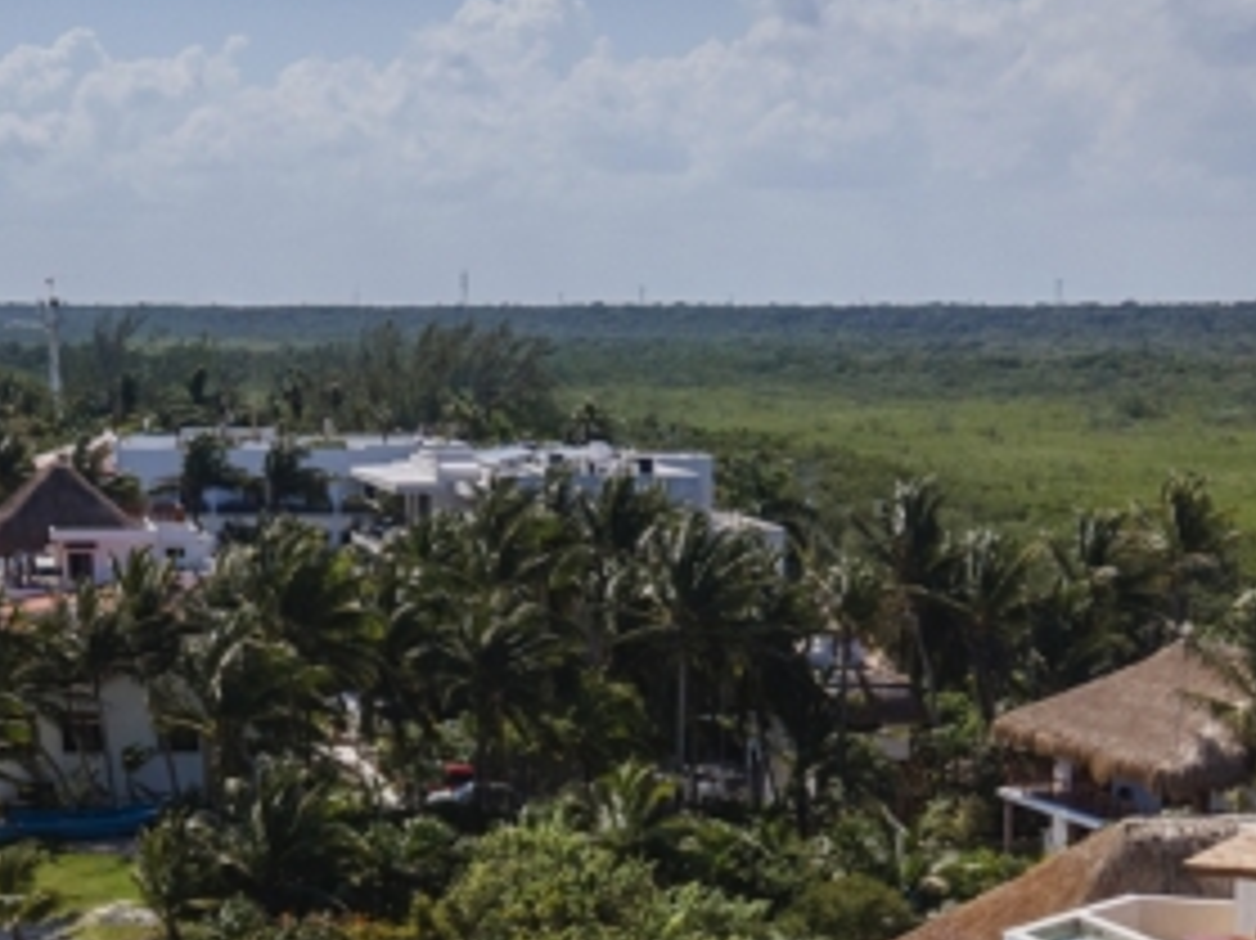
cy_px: 1259
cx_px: 149
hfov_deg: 28.4
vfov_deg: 20.2
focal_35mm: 66
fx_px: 2394
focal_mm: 4.5
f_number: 2.8
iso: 100
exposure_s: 1/1000
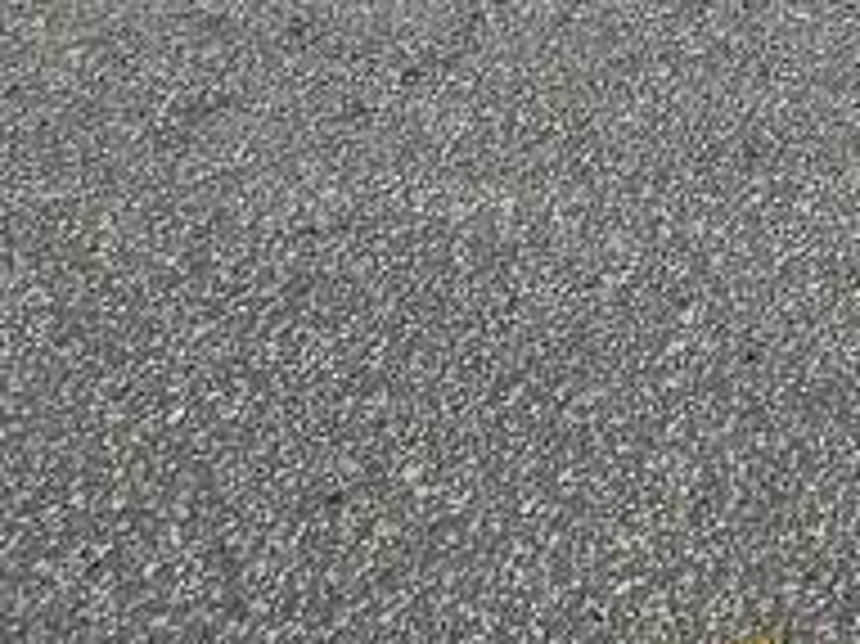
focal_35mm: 87
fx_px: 2160
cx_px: 1909
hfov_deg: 15.6
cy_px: -1234
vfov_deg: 11.3
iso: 50
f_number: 2.2
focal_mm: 2.2
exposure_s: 1/829
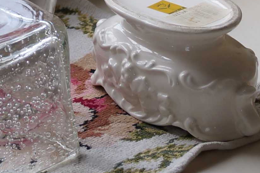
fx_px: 2576
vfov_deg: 3.8
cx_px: 149
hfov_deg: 5.8
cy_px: -251
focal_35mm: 357
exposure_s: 1/80
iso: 100
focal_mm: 40
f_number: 5.6
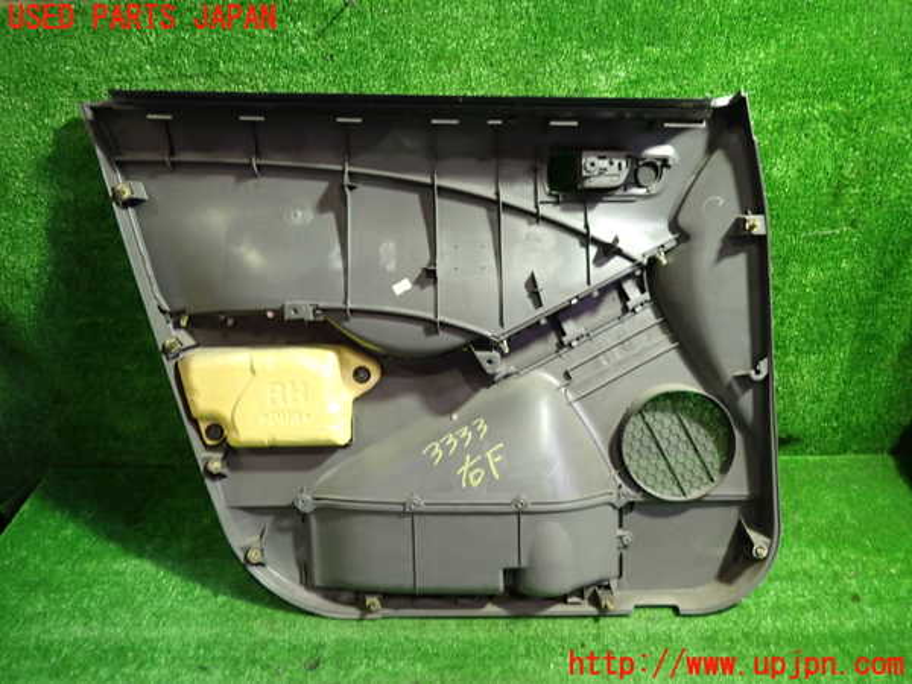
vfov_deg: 54.9
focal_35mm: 25
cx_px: 456
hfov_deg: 69.4
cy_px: 342
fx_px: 659
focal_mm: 4.5
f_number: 2
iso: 400
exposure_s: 1/30
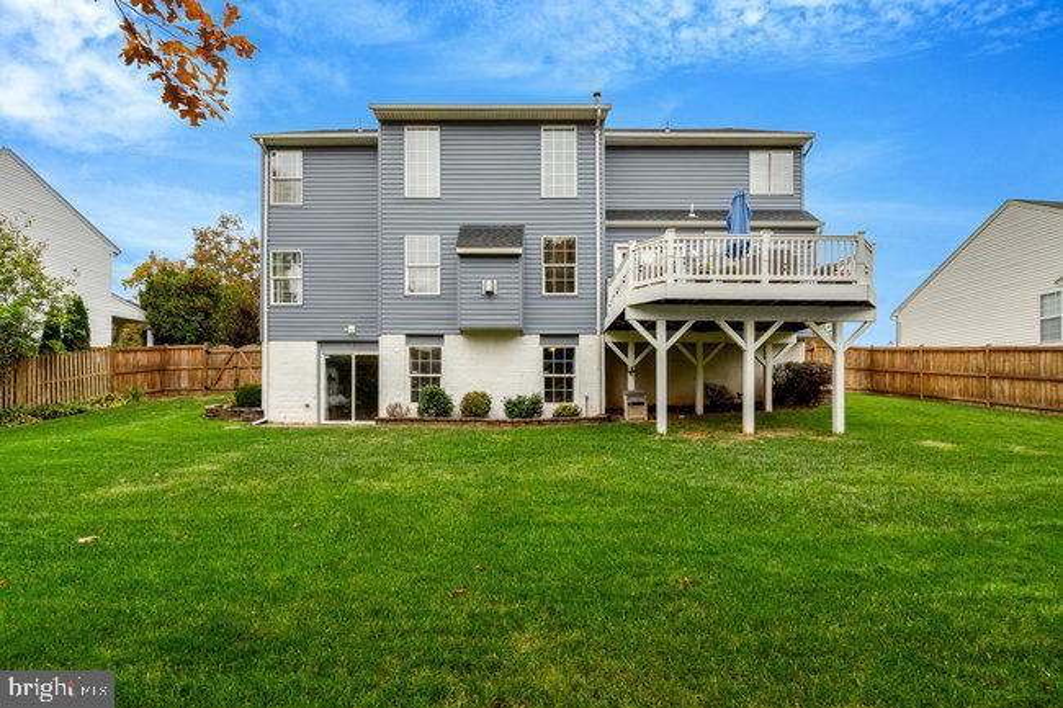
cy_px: 354
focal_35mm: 16
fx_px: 472
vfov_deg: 73.7
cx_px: 532
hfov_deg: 96.8
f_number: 8
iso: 1250
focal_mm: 16
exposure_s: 1/640
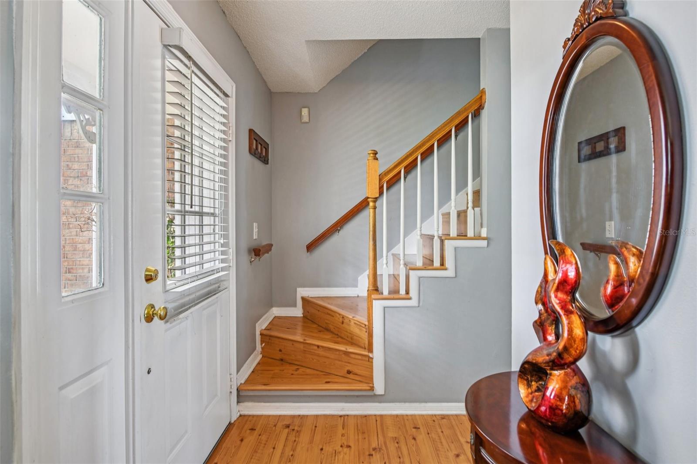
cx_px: 348
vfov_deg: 67.4
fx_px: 348
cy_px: 232
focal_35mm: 18
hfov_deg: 90.0
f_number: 8
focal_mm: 18
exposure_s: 1/10
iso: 400
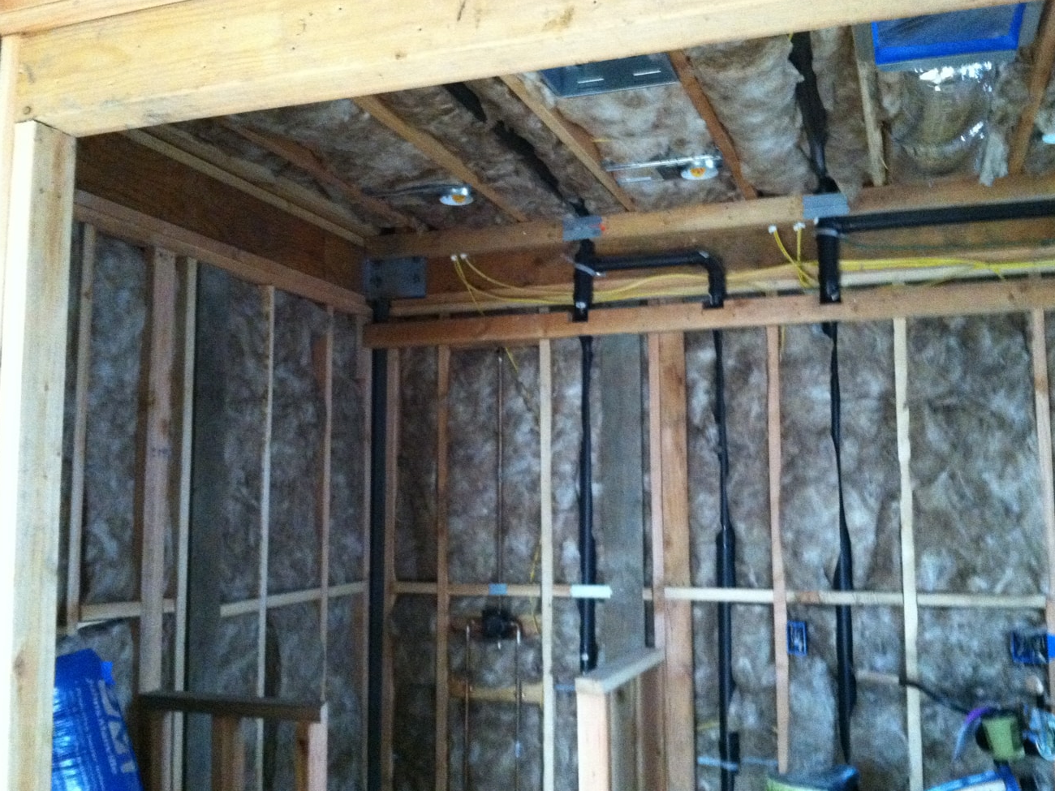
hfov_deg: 51.4
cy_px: 389
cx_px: 525
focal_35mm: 36
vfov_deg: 39.7
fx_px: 1097
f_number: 2.8
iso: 1000
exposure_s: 1/15
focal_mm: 3.85
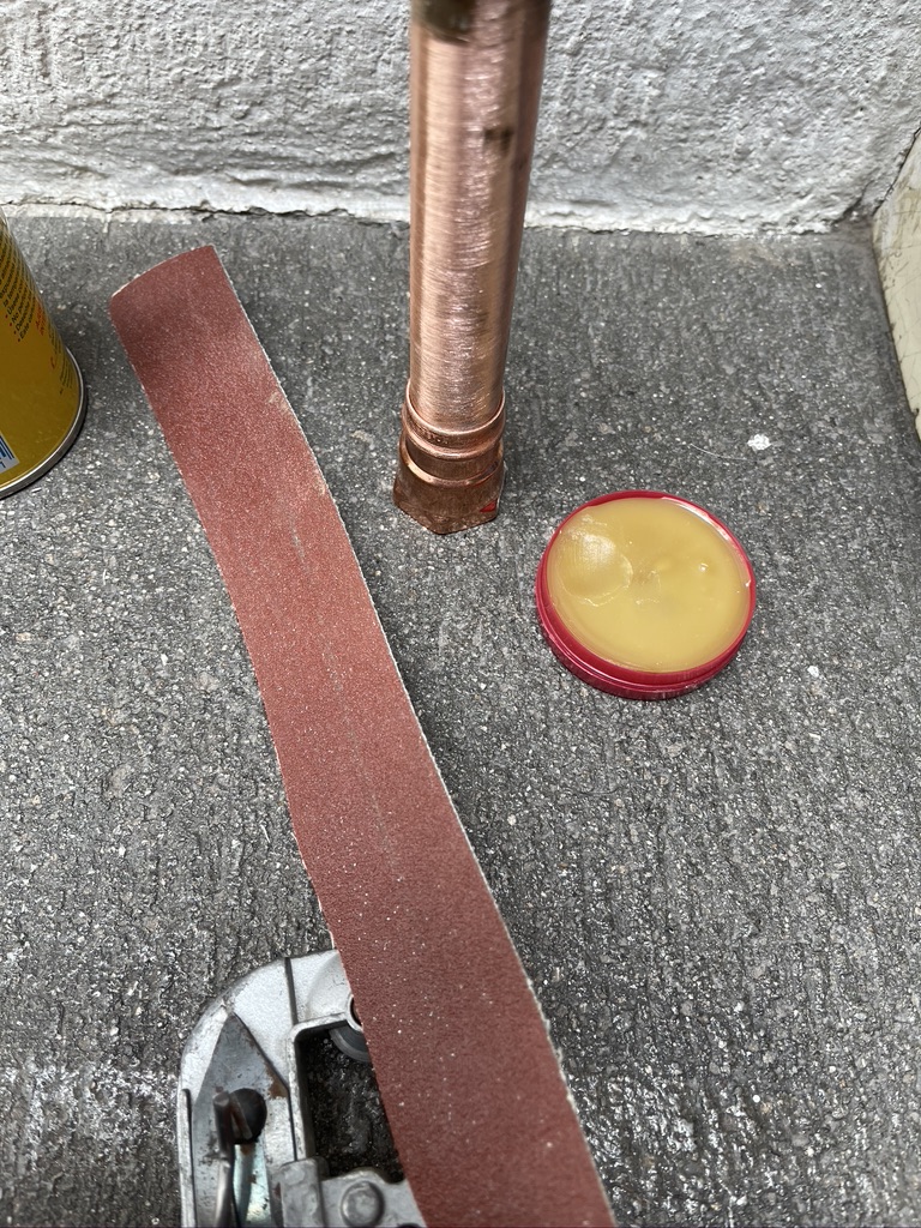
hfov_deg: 53.1
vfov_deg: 67.3
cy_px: 614
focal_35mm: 26
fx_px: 922
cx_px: 460
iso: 40
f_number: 1.6
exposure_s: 1/121
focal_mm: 5.1
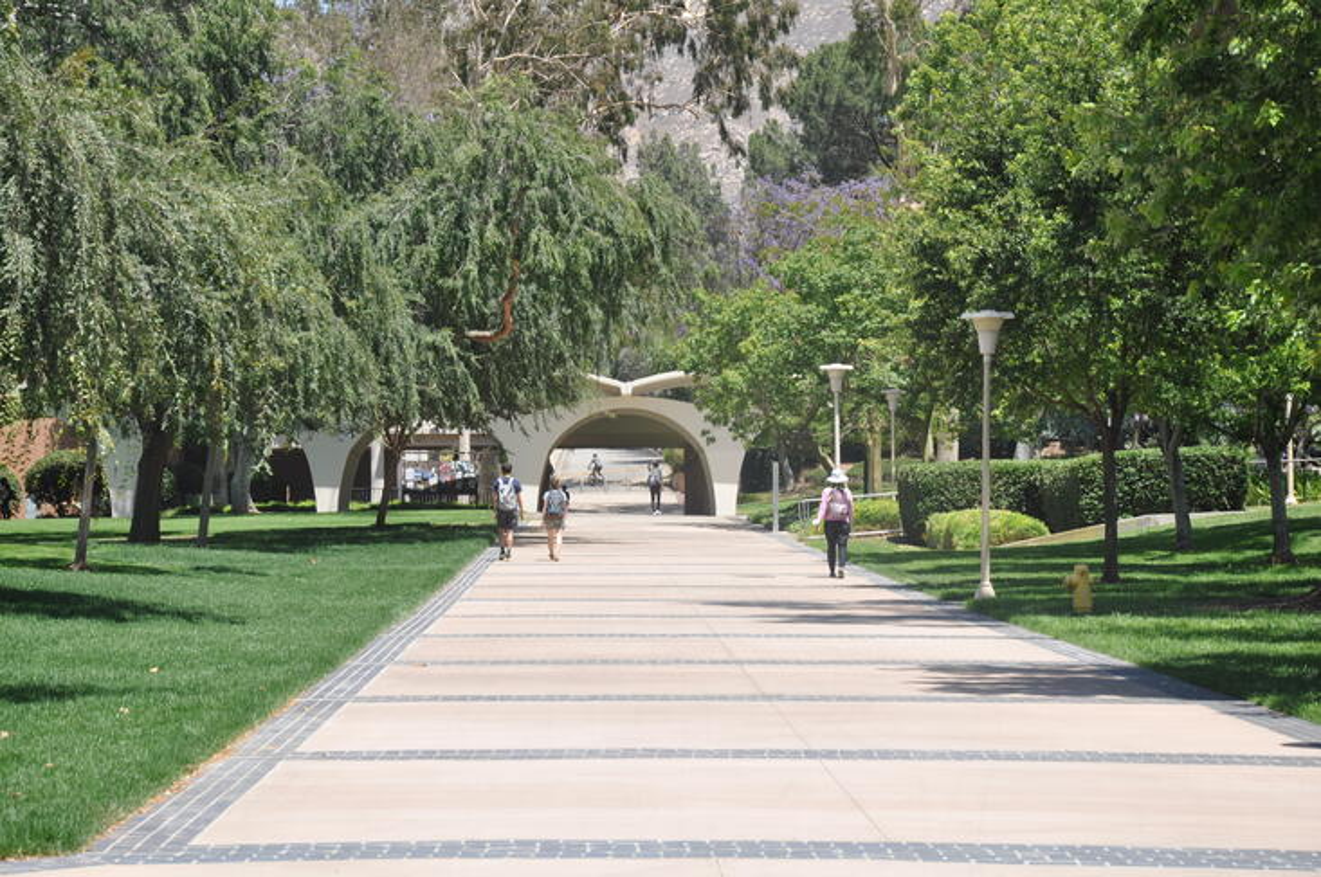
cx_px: 660
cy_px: 438
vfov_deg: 12.1
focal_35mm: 112
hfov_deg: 18.2
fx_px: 4123
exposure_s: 1/320
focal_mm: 75
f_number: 9
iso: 200
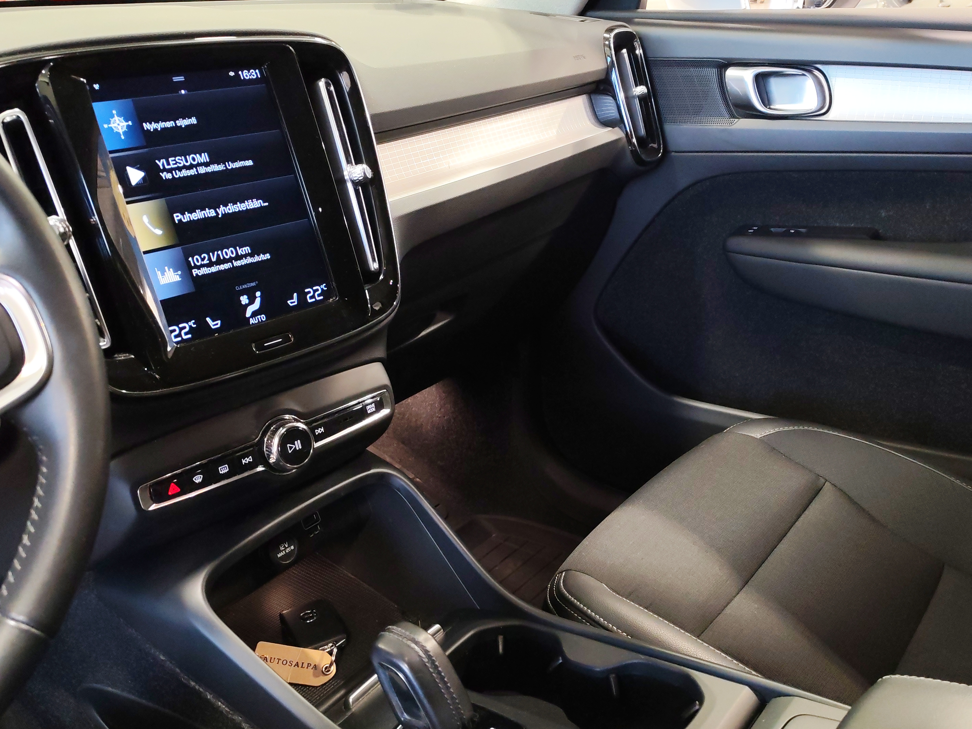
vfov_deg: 40.7
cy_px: 364
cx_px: 486
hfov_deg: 52.6
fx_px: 983
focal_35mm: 35
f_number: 1.9
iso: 1250
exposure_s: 1/50
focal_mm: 6.12
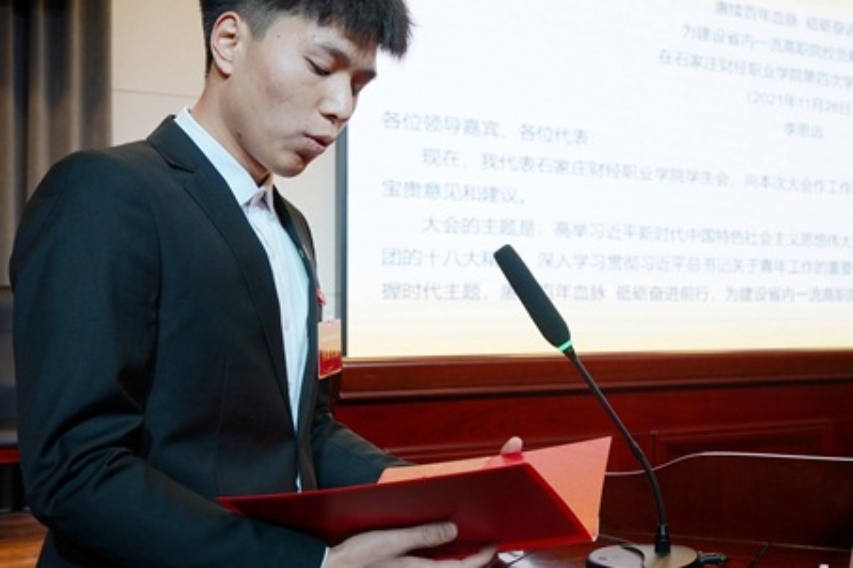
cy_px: 285
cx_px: 467
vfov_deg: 31.9
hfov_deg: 46.3
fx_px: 995
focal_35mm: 42
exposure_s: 1/125
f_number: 6.3
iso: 800
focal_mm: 34
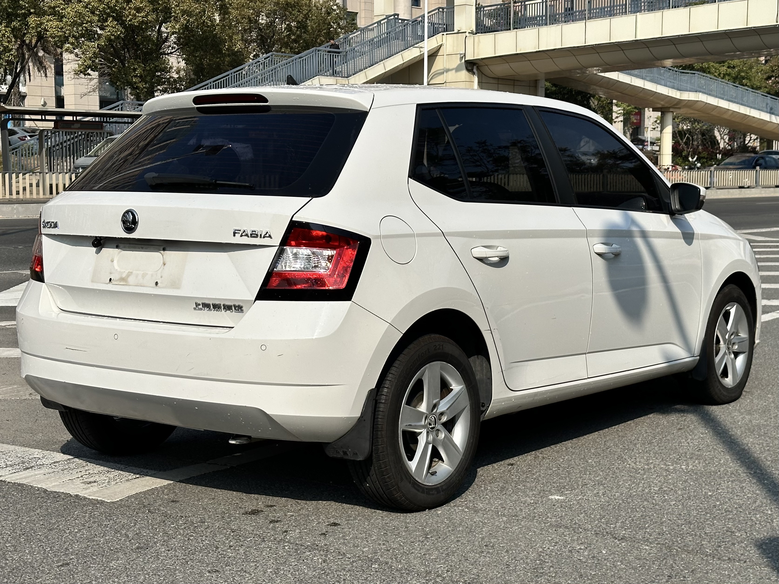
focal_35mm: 48
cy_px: 292
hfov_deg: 39.7
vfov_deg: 30.3
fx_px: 1080
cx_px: 390
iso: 64
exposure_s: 1/7634
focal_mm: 6.86
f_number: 1.78
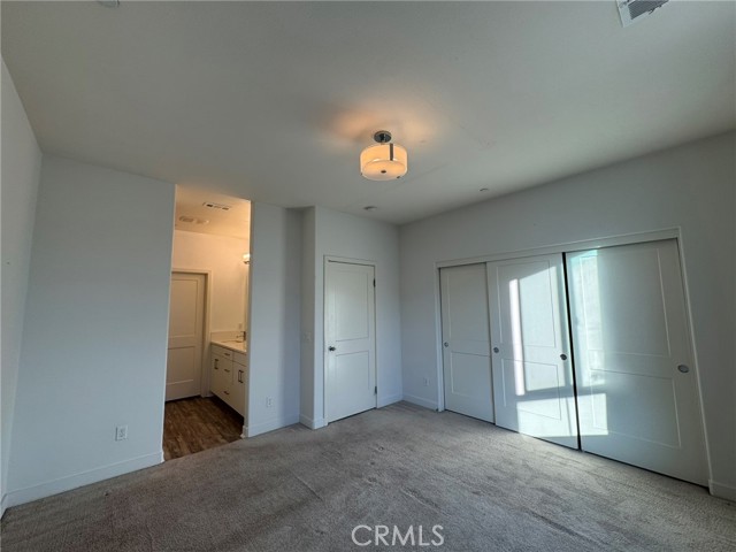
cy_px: 276
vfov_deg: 85.7
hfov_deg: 102.1
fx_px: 298
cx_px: 368
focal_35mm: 14
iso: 40
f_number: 2.2
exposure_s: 1/148
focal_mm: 2.22
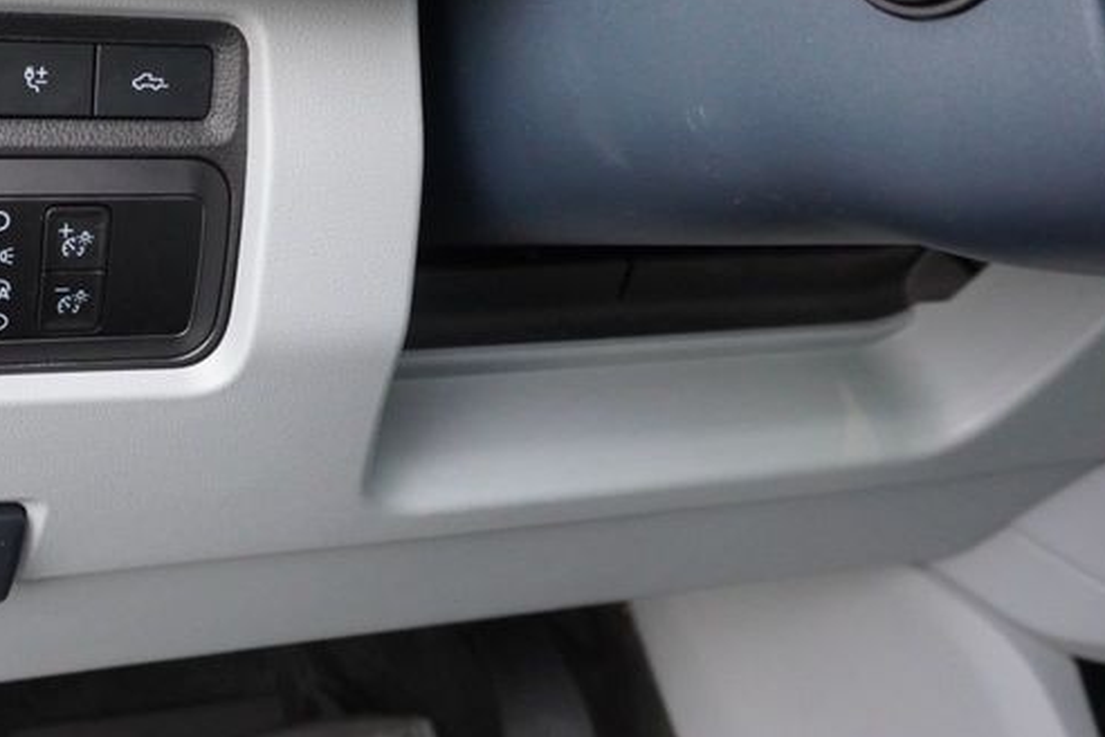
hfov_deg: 38.0
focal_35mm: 50
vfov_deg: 26.9
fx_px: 1535
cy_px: 290
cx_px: 202
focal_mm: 16
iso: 2000
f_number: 4
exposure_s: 1/160
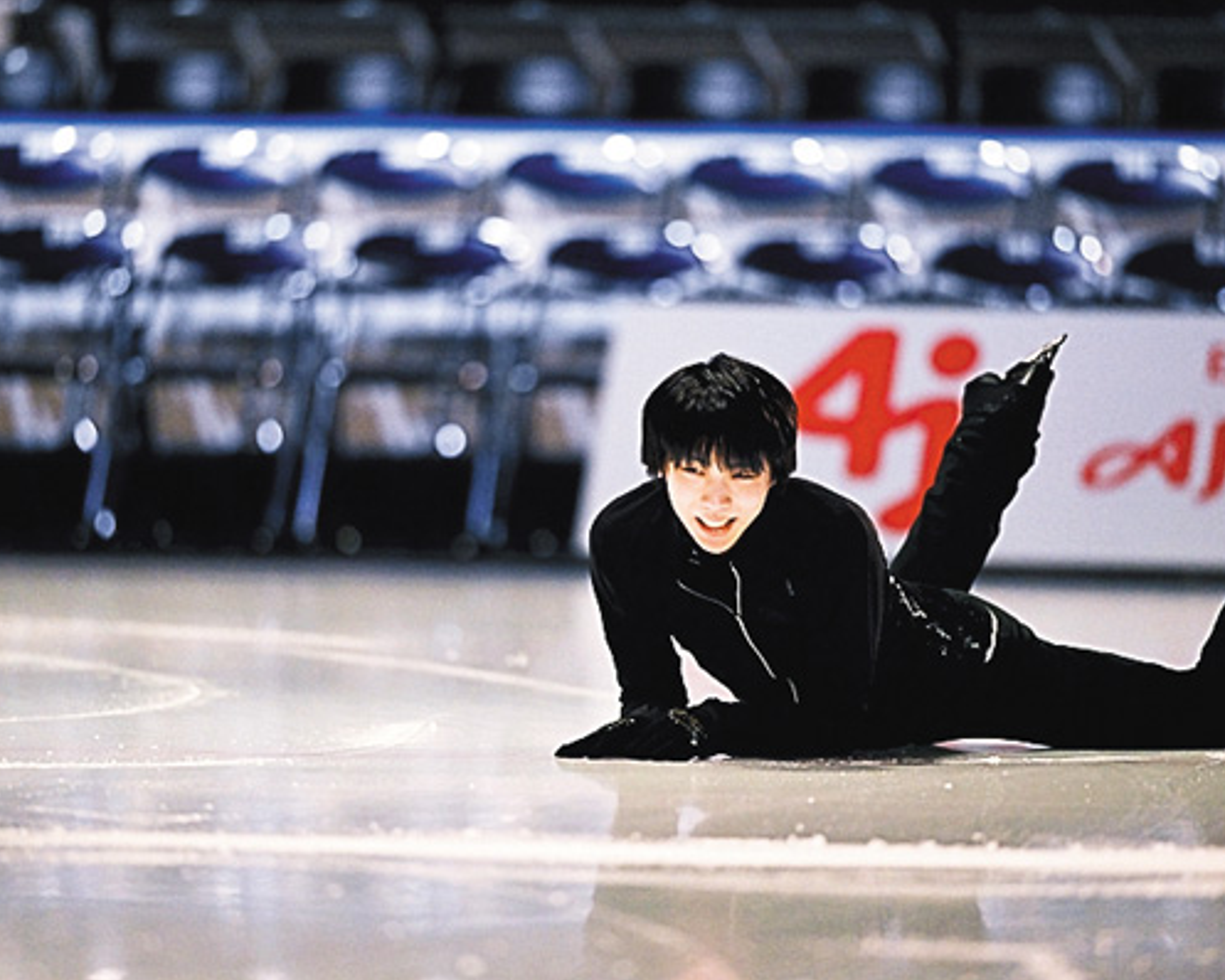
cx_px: 582
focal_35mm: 317
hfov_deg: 6.1
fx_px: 11497
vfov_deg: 4.9
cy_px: 490
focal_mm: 280
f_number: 2.8
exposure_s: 1/500
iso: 3200
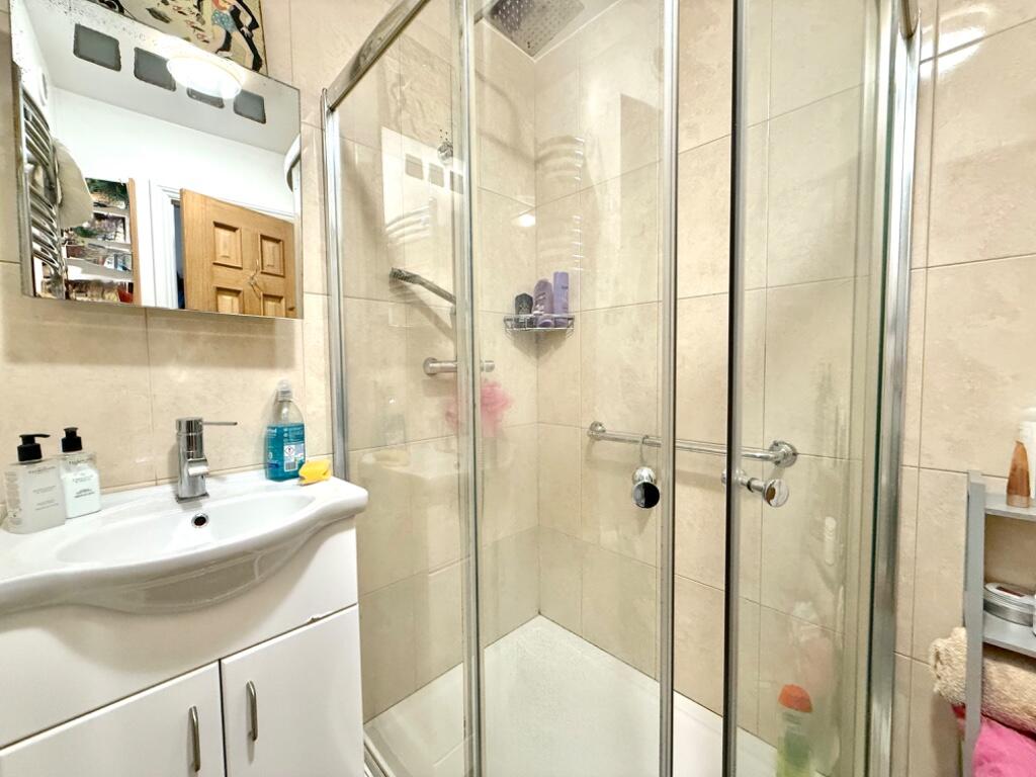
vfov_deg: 85.7
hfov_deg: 102.1
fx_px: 419
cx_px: 518
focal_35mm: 14
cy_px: 388
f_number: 2.2
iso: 400
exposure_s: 1/50
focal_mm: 2.22
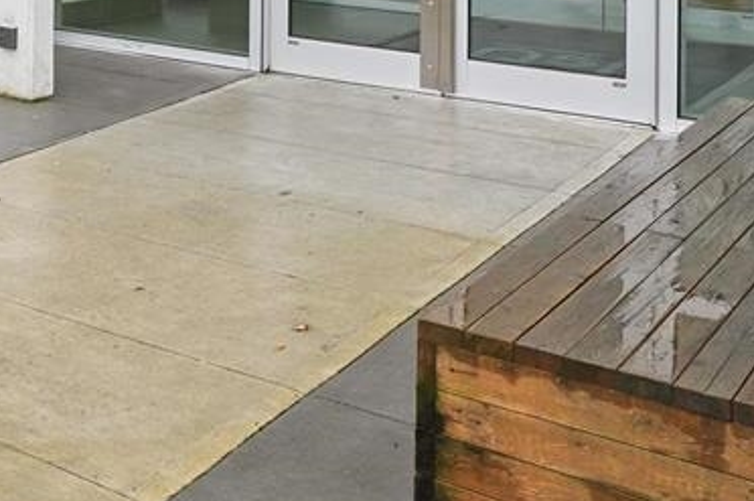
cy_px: -207
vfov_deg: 19.6
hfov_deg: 28.3
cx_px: -146
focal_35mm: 62
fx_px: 1297
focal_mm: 18
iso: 400
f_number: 8
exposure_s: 1/125
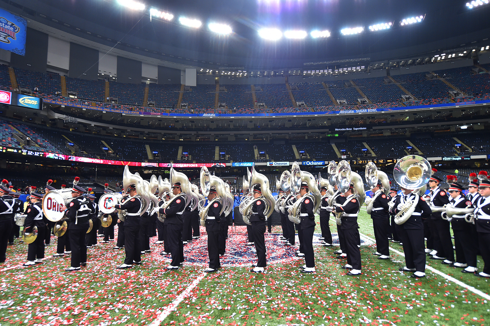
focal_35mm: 21
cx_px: 245
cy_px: 163
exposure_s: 1/800
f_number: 3.5
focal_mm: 21
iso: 2500
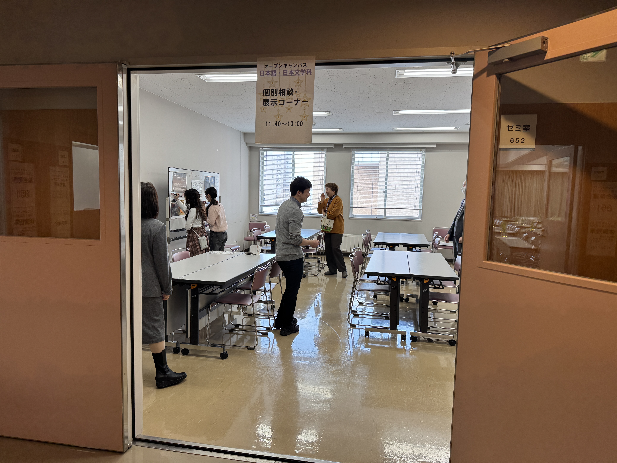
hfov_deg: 71.6
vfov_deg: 56.8
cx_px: 308
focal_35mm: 24
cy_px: 232
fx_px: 428
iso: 64
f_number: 1.78
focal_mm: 6.76
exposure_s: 1/100
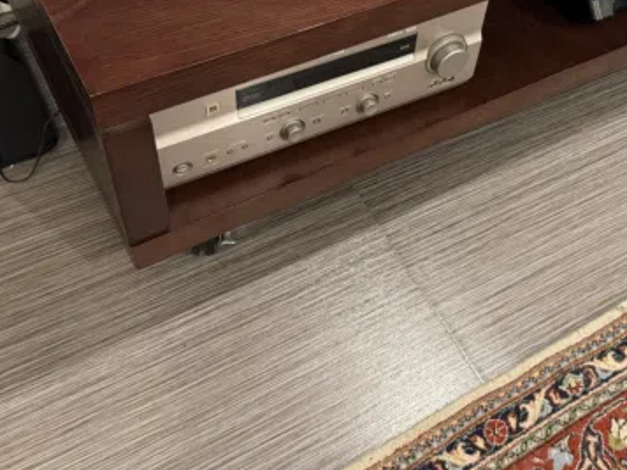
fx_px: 779
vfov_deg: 33.1
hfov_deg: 43.2
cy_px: 132
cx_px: 418
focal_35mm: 43
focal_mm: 6.76
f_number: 1.78
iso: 640
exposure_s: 1/50
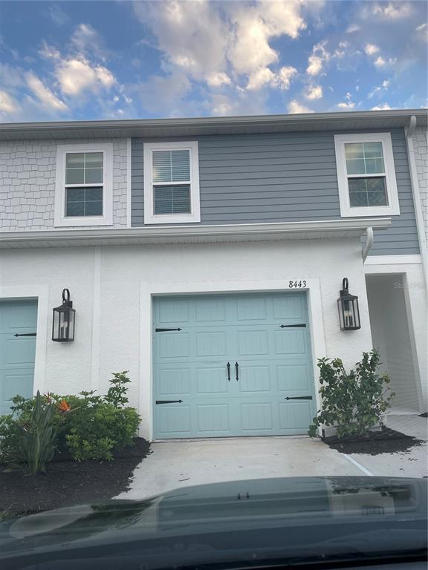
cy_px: 285
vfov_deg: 67.3
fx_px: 429
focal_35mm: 26
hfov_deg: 53.1
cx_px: 214
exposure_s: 1/121
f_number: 1.6
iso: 50
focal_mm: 4.2
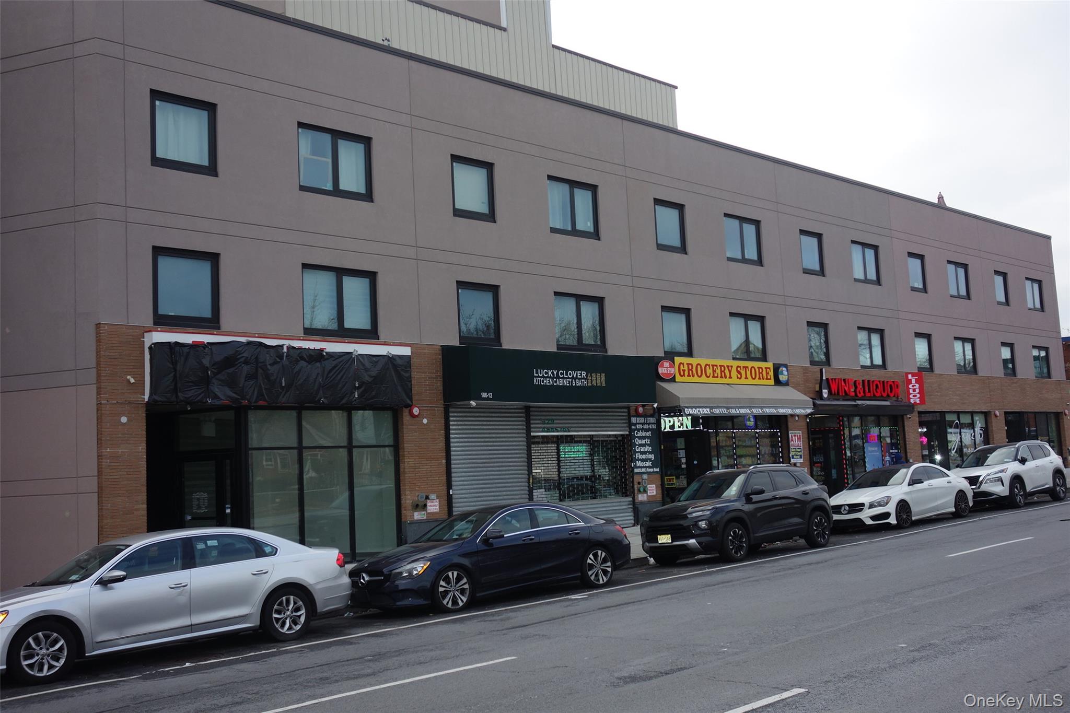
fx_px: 1100
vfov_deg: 35.9
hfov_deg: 51.9
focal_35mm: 37
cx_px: 535
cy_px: 356
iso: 125
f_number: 2.8
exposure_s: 1/500
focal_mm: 13.58
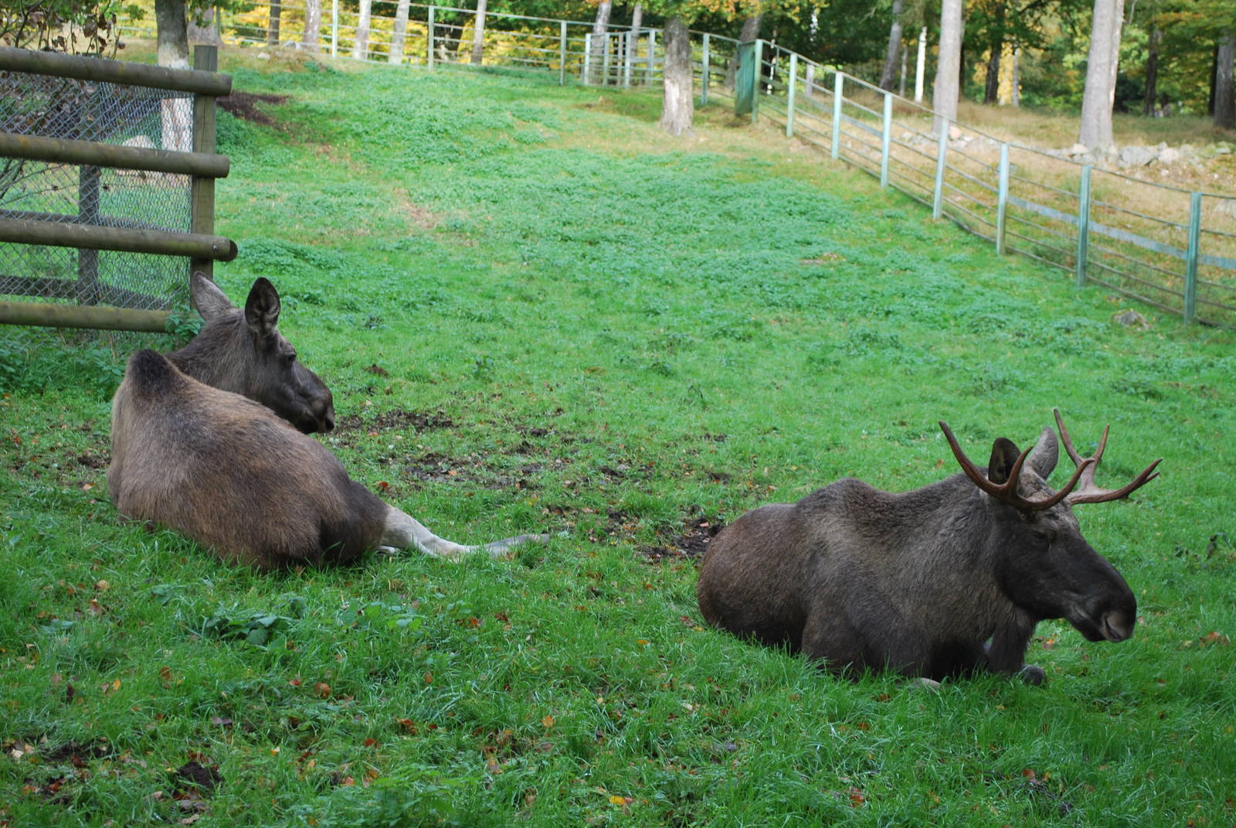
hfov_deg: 30.5
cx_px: 618
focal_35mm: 66
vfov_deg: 20.7
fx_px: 2269
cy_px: 414
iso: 200
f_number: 5.6
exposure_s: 1/100
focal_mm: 44
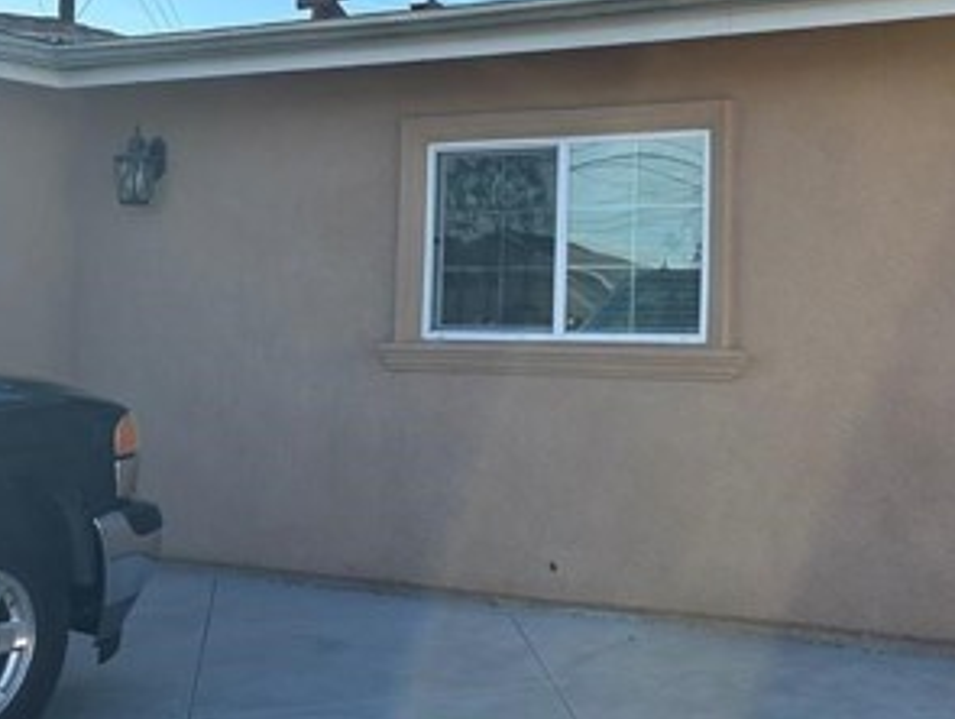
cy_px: 152
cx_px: 809
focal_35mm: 52
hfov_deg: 35.2
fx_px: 1436
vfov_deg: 27.6
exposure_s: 1/3472
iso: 80
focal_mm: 6.86
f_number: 1.78
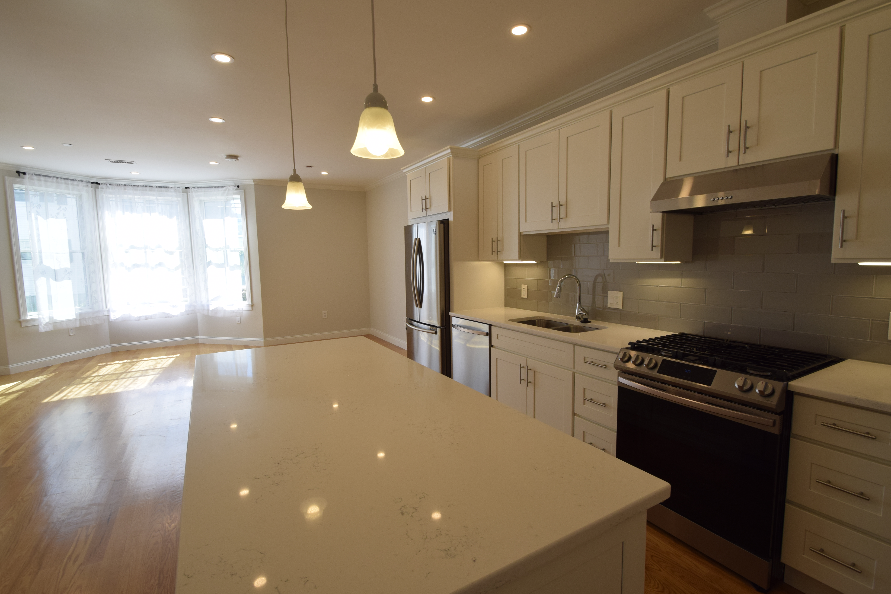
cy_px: 291
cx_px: 449
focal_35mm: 16
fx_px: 396
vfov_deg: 73.7
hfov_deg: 96.7
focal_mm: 10
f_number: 7.1
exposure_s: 1/160
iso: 400
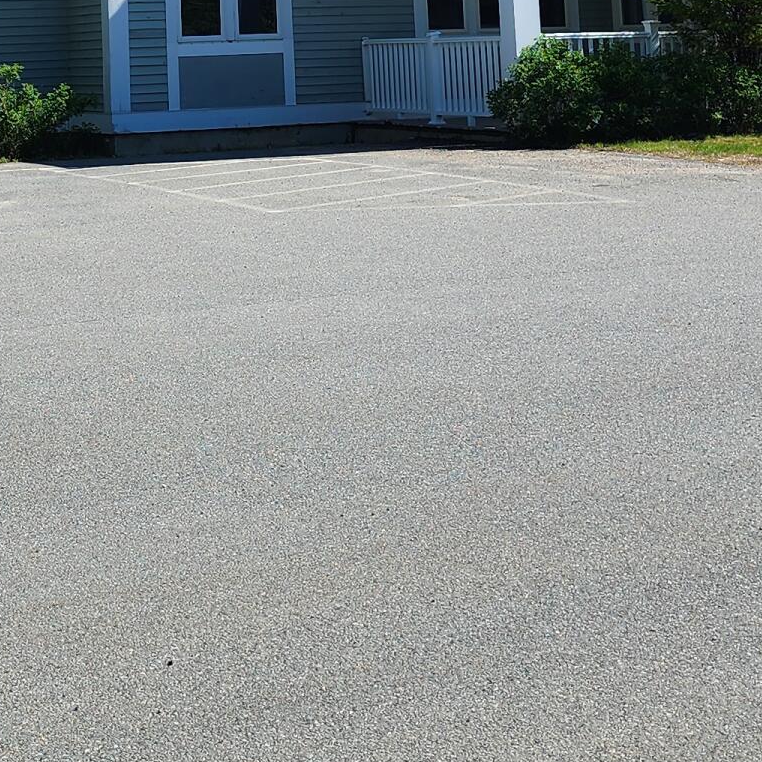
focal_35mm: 80
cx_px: 190
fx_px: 1992
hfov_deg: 21.5
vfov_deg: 20.0
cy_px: -216
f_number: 1.8
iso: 12
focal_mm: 6.4
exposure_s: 1/1167
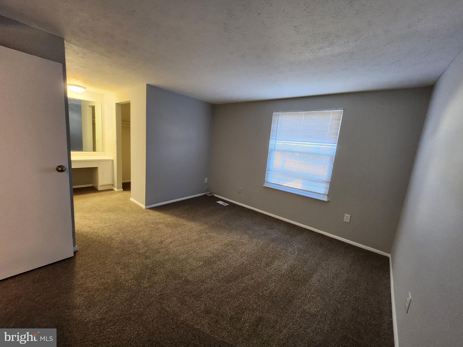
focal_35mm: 13
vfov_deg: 89.9
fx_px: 174
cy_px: 174
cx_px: 232
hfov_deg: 106.2
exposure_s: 1/60
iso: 400
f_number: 2.2
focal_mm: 1.74
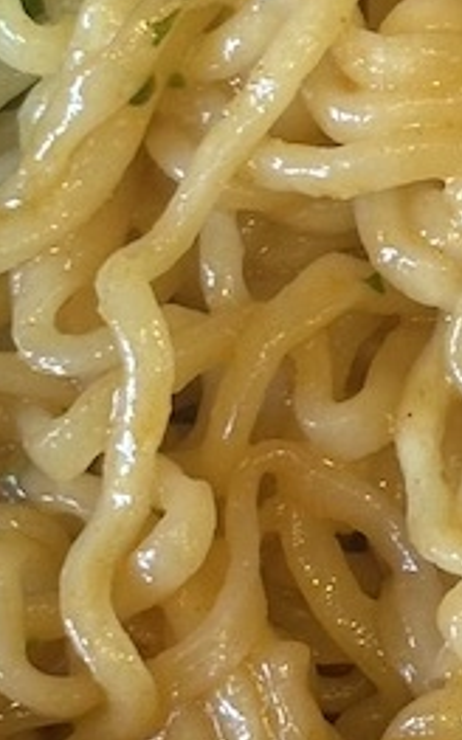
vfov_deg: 8.5
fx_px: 5004
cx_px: 603
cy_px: 270
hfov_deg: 5.3
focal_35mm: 248
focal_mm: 6.9
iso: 160
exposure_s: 1/60
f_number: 1.8
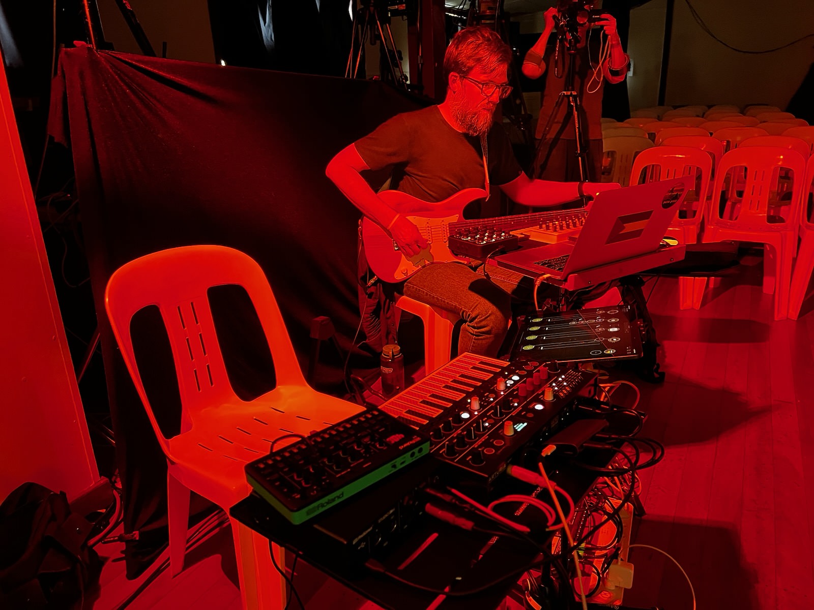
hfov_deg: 67.3
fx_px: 611
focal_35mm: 26
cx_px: 407
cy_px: 305
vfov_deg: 53.1
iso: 500
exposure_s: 1/50
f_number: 1.5
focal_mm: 5.7
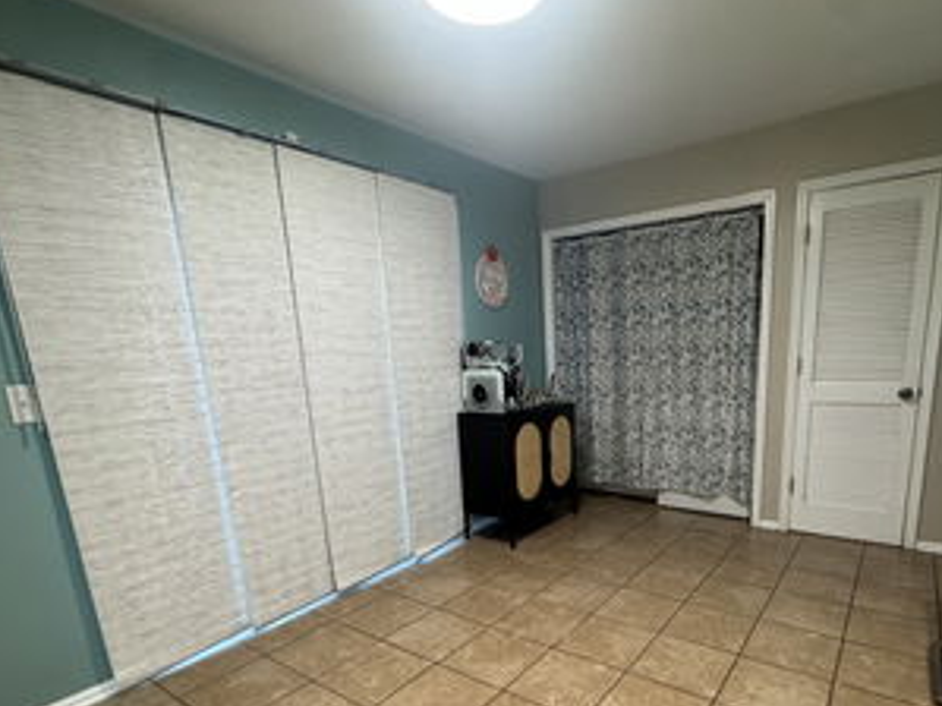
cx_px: 540
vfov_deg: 64.4
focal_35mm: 20
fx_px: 544
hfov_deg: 81.2
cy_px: 463
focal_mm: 2.22
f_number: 2.2
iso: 320
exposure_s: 1/60
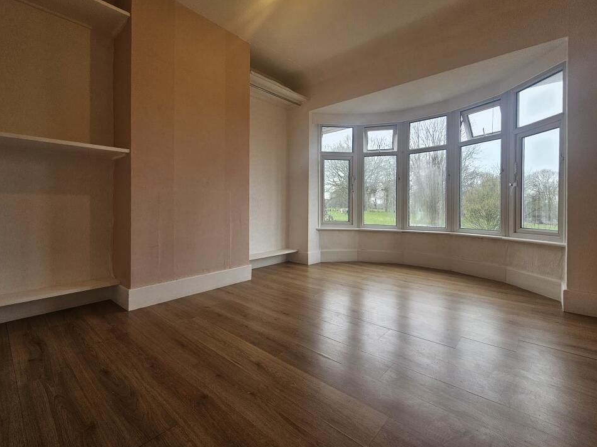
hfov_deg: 101.9
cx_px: 277
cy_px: 209
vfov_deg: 85.6
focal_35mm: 14
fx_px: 241
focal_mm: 2.2
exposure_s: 1/101
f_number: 2.2
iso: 64
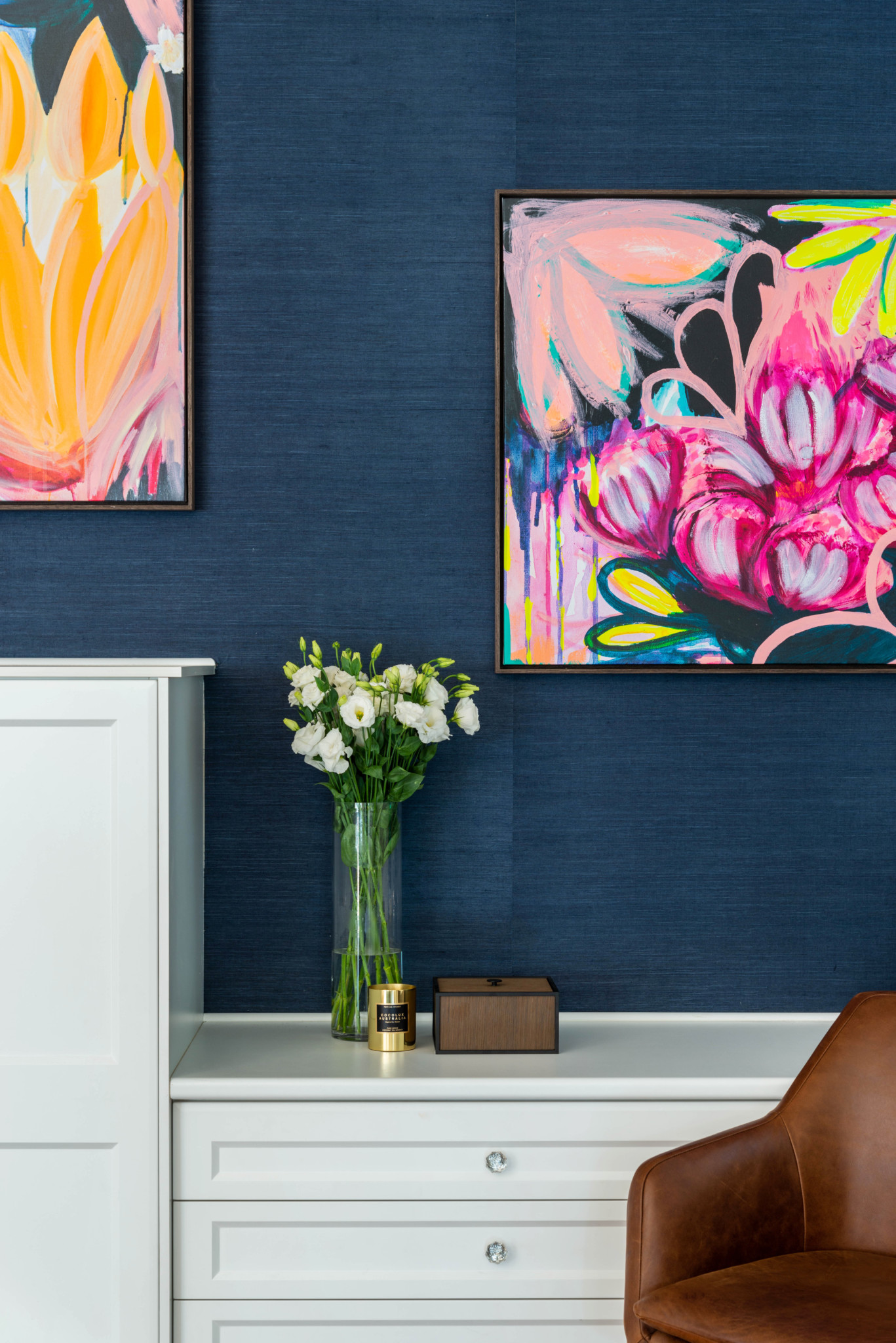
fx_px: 2313
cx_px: 448
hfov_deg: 21.9
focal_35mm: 62
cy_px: 672
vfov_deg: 32.4
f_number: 7.1
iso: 100
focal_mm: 62
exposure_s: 1/1.67
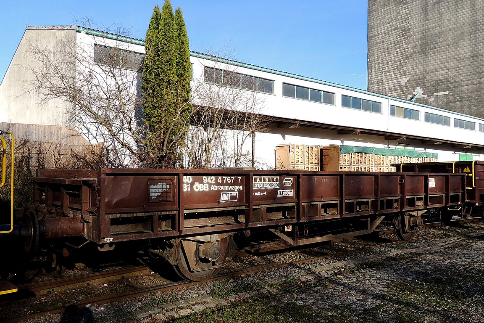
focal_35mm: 26
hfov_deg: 69.4
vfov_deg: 49.5
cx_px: 238
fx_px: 350
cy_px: 176
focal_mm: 4.3
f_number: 3
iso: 100
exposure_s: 1/800
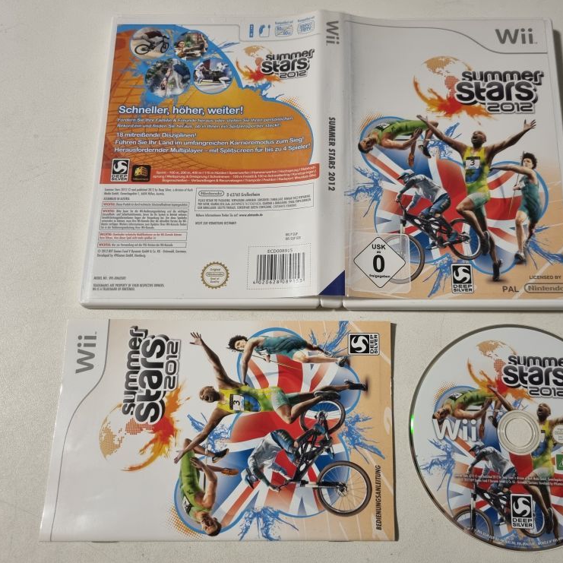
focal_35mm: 31
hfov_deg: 52.2
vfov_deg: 52.5
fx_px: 570
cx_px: 339
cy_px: 283
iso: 320
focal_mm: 5.4
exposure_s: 1/50
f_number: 1.8
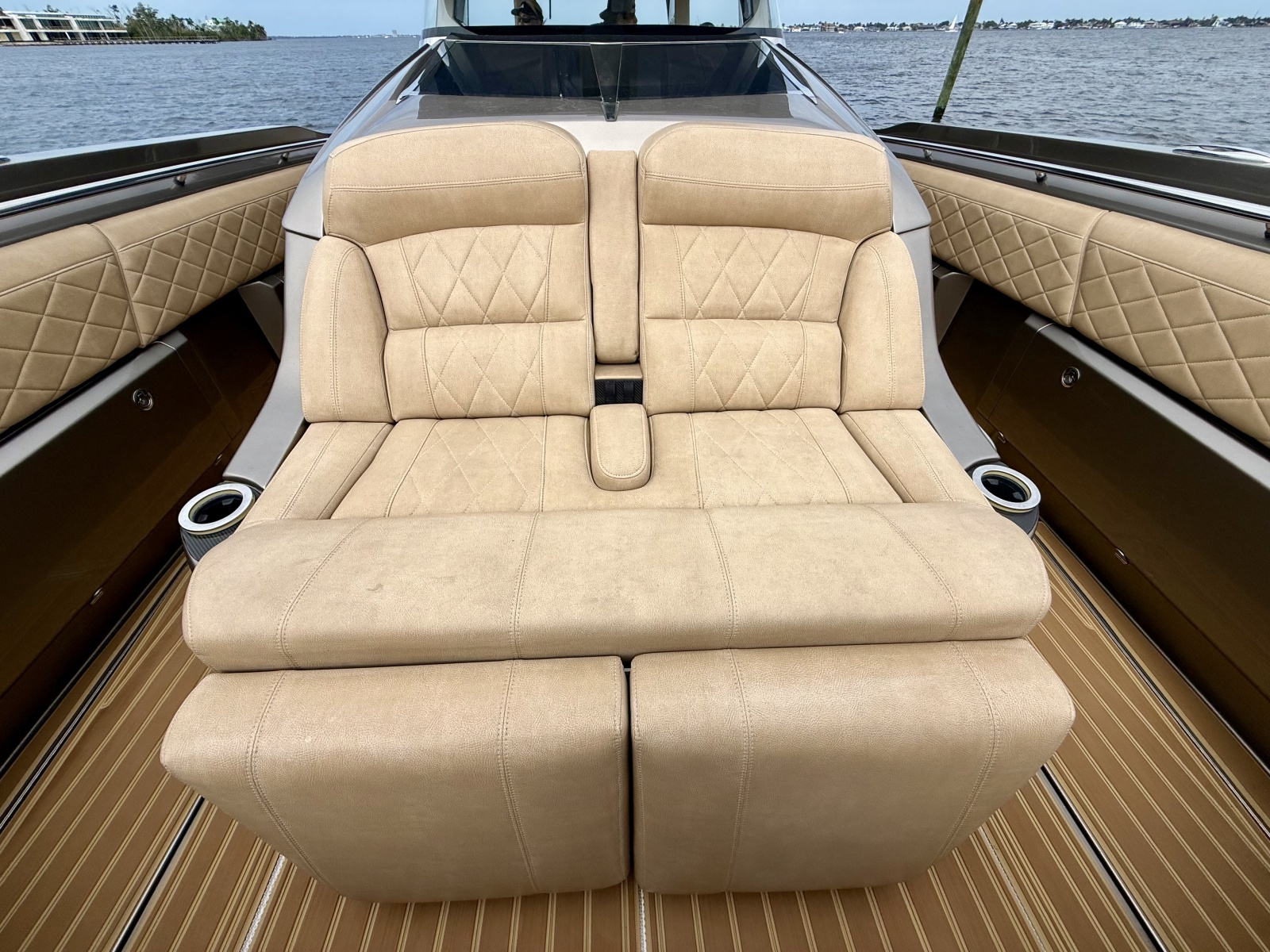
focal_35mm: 14
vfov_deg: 85.7
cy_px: 476
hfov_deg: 102.1
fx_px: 514
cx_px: 635
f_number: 2.2
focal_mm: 2.22
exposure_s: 1/3891
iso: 50
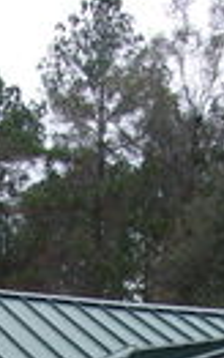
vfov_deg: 17.3
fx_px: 1093
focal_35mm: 112
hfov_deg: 11.7
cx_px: 126
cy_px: 481
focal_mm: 4.9
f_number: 3
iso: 80
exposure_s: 1/280
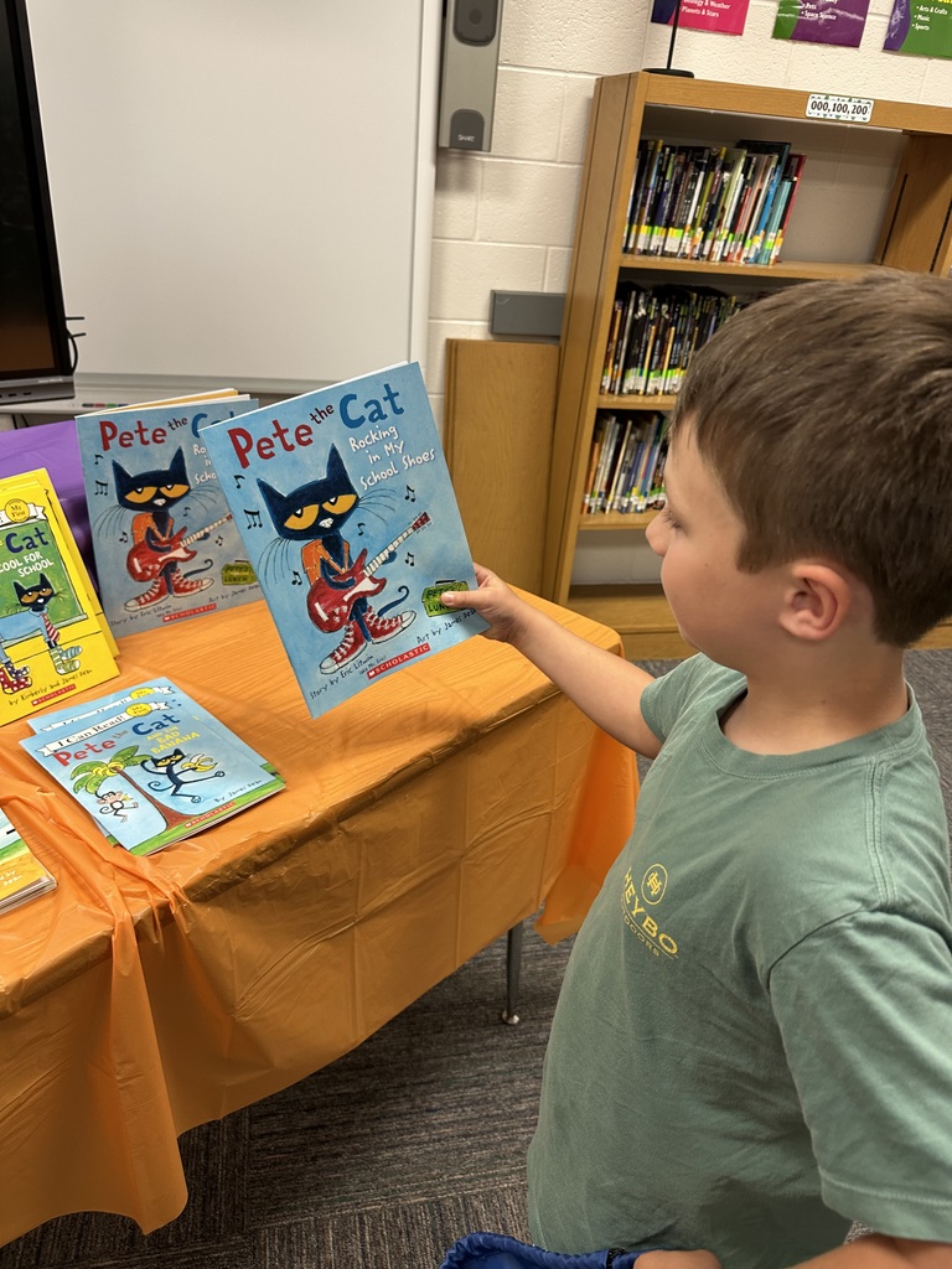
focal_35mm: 24
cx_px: 476
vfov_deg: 71.6
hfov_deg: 56.8
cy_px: 634
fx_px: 880
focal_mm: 6.86
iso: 160
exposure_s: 1/60
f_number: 1.78
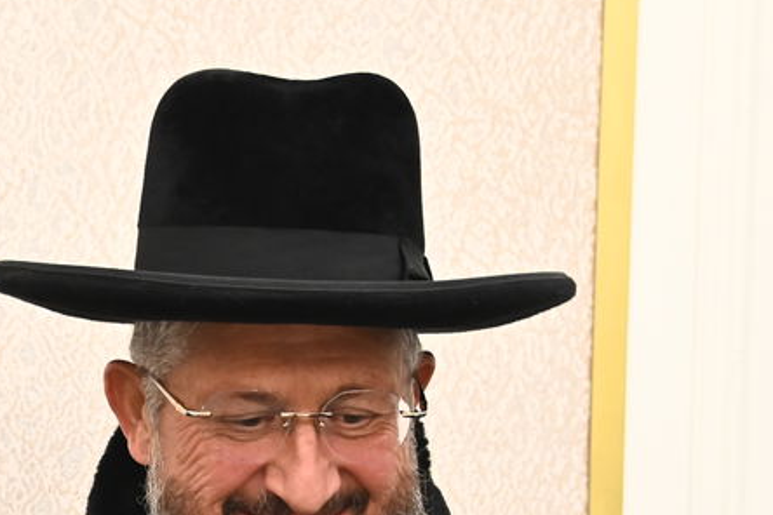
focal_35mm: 164
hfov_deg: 12.3
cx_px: -84
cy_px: 562
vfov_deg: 8.3
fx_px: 3521
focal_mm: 52
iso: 2500
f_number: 7.1
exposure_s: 1/200
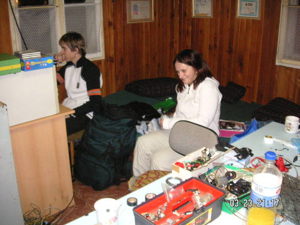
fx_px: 321
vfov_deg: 38.7
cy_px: 112
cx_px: 150
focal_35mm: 37
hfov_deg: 50.1
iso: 160
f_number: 2.8
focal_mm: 6.1
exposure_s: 1/45
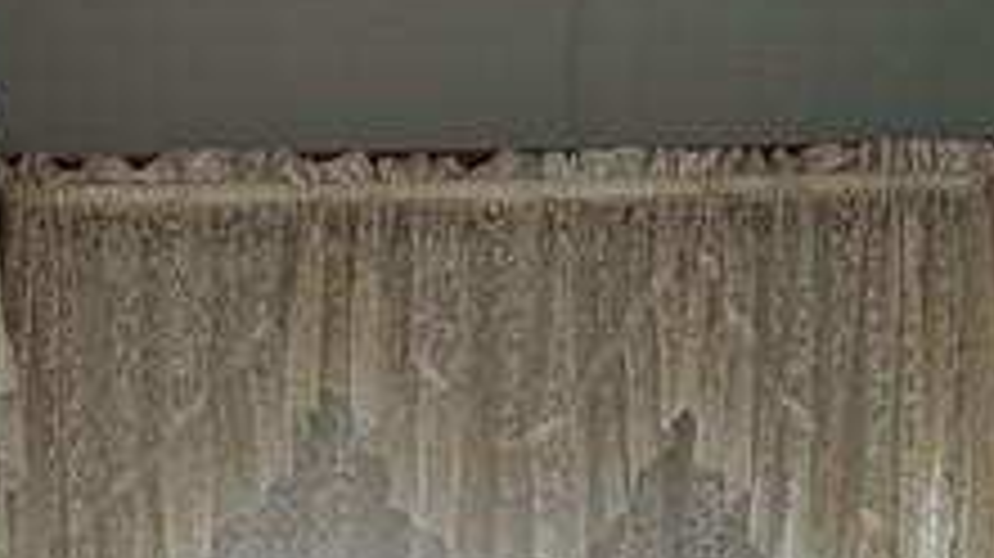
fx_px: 3187
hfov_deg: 17.5
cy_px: 1305
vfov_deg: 9.1
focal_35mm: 121
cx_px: 153
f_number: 1.78
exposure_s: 1/182
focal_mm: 6.76
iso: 200
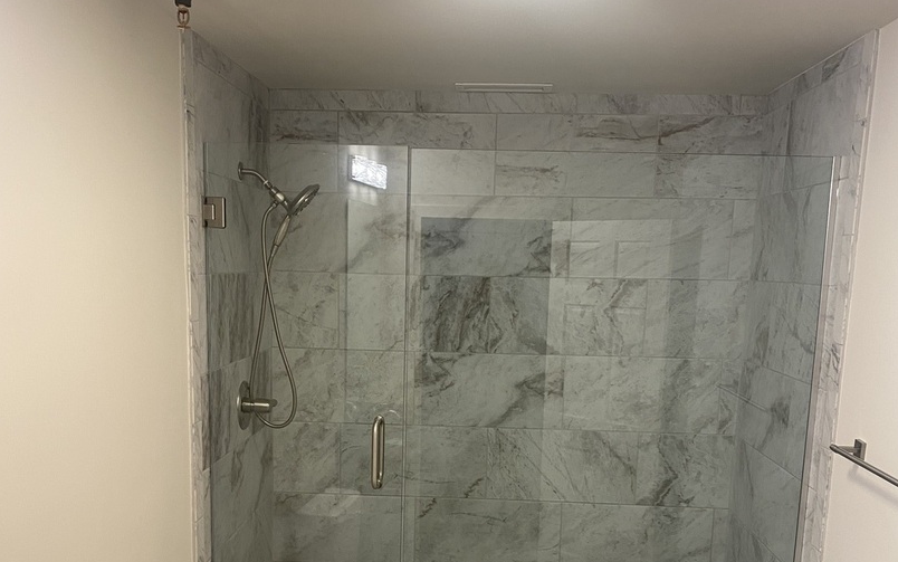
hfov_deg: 52.7
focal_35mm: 37
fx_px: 906
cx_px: 451
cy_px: 431
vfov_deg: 33.7
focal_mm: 4.25
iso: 80
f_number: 1.8
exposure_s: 1/60
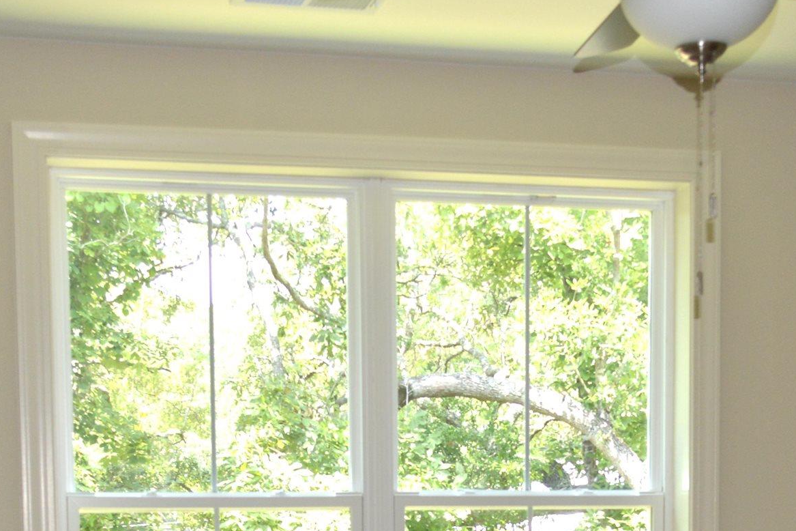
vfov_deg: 18.0
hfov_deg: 28.4
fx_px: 1570
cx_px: 433
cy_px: 679
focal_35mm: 71
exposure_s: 1/125
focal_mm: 18
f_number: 4
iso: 280
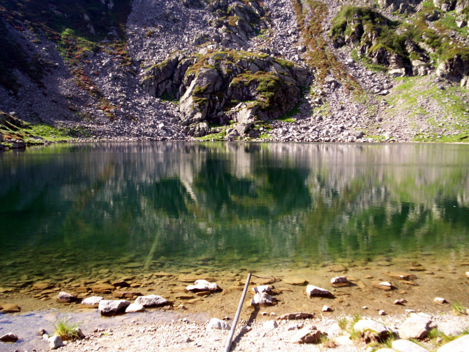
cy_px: 176
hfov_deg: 51.4
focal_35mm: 36
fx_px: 488
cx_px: 234
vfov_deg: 39.7
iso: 100
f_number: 4.5
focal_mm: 5.9
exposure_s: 1/177
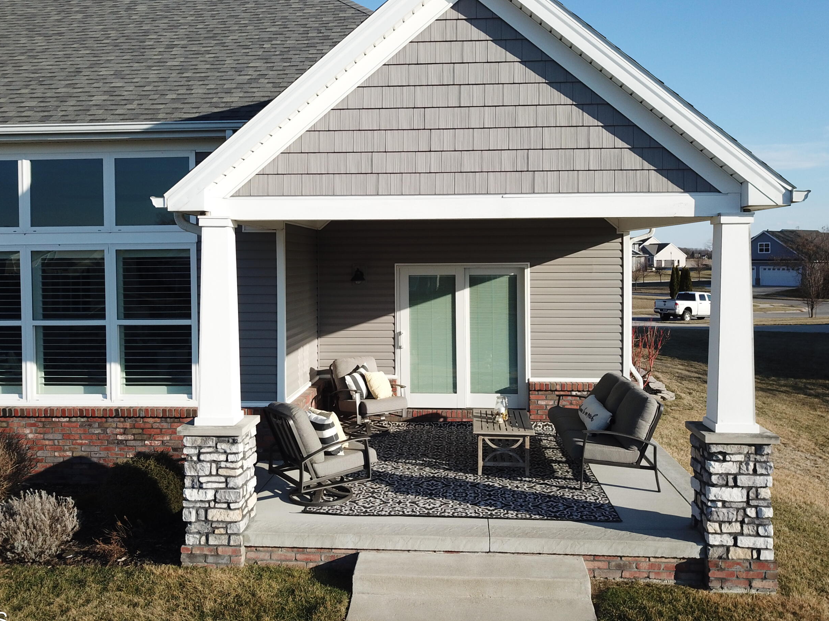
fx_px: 766
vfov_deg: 44.1
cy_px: 273
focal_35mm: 32
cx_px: 399
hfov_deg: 56.8
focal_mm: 4.73
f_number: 2.2
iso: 100
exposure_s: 1/1119
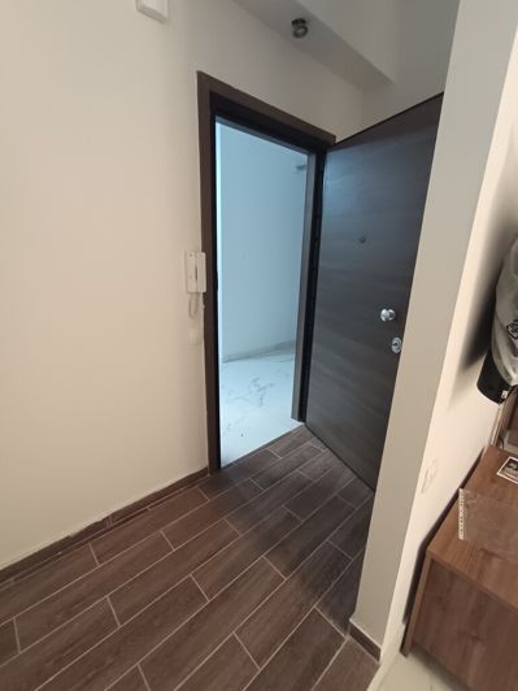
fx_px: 299
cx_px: 259
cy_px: 346
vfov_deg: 98.2
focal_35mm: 15
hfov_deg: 81.7
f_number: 2.2
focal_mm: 1.65
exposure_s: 1/25
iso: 619
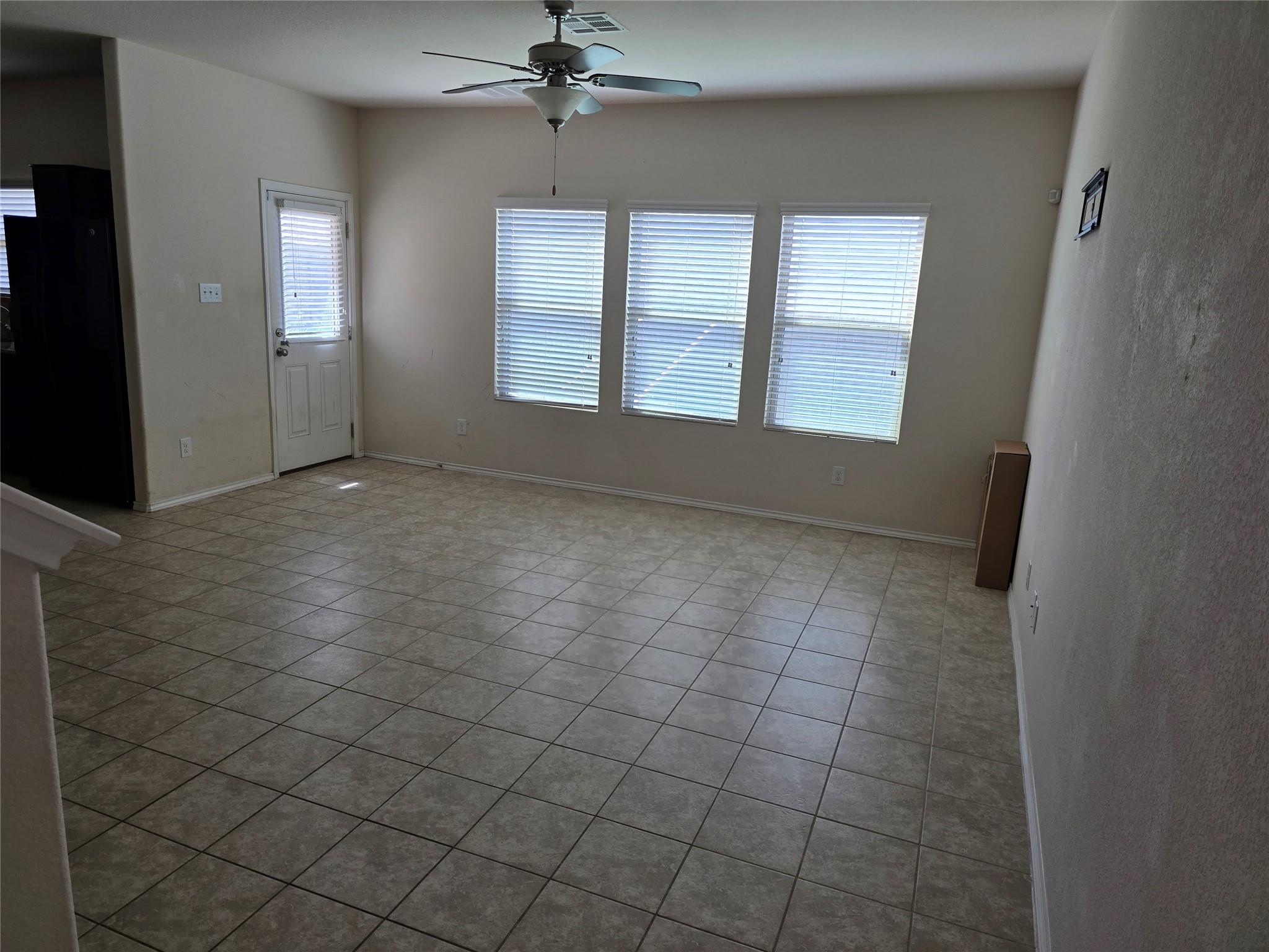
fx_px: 843
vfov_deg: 58.9
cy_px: 476
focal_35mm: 23
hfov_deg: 73.9
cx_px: 634
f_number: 1.7
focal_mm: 6.3
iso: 40
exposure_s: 1/180
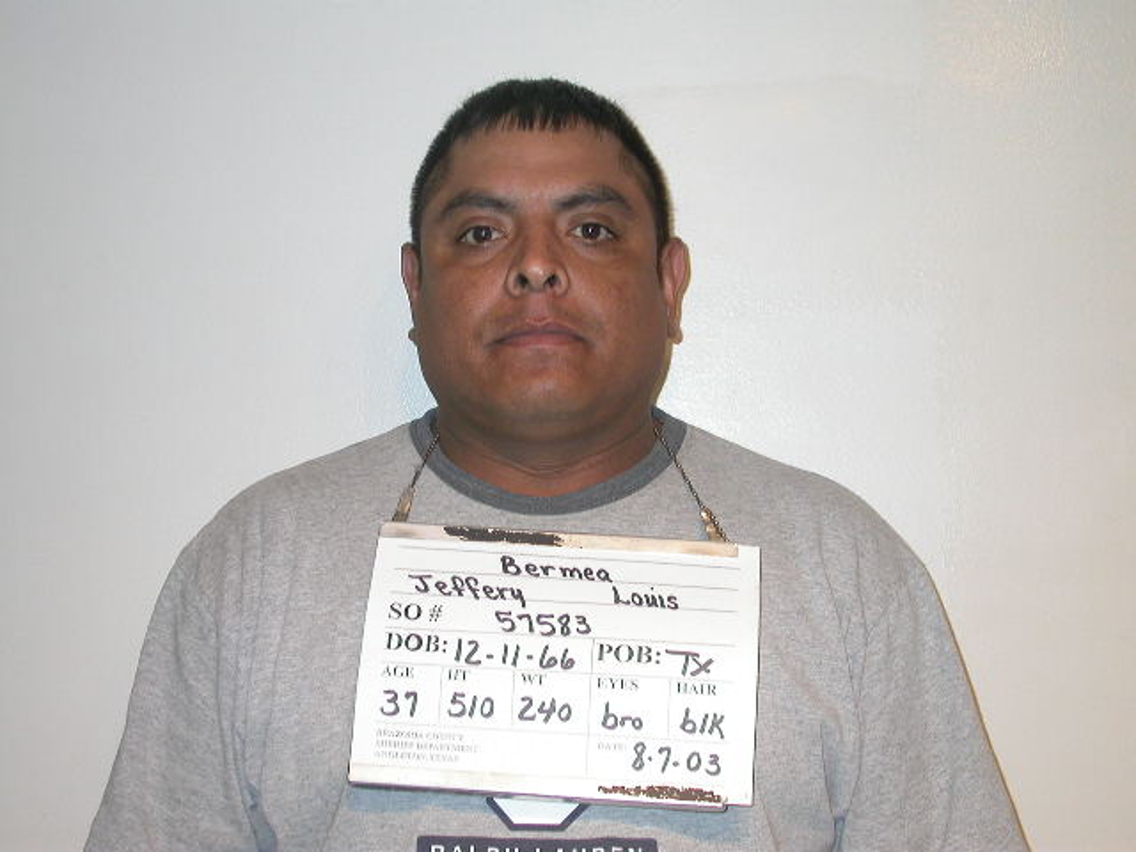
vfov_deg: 24.8
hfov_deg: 32.7
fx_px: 1936
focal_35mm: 59
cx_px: 568
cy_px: 426
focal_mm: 12.2
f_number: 3
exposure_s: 1/60.3
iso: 100
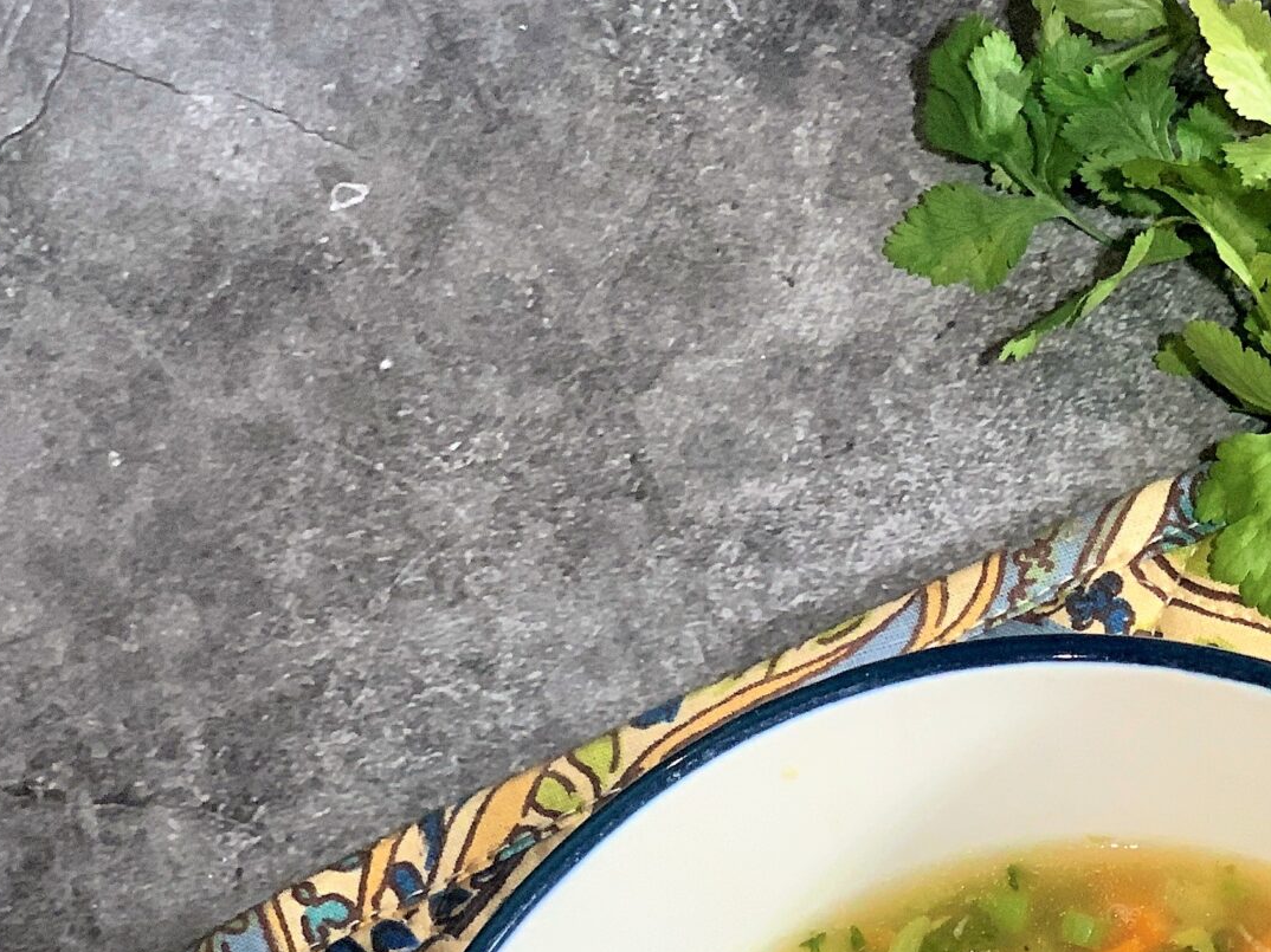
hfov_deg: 15.4
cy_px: 1116
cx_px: 1424
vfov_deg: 11.7
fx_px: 4552
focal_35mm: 124
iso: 125
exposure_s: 1/100
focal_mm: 6
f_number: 2.4
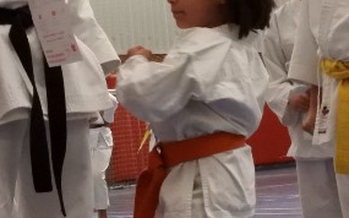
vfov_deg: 12.2
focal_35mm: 107
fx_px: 1018
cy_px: 62
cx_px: 203
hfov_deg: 19.4
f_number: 6.3
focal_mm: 8.1
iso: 1600
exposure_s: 1/160
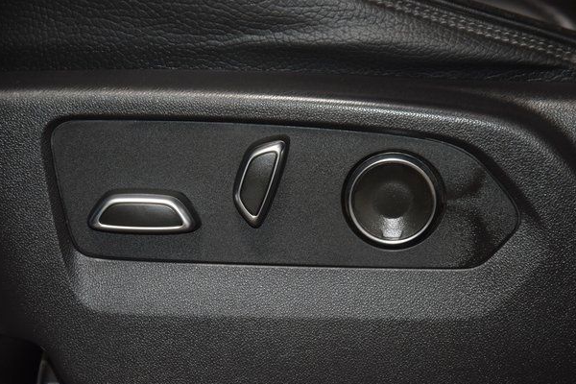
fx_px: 1792
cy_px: 204
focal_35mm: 112
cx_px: 301
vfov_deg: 12.2
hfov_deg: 18.3
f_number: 4.5
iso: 1800
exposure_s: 1/60
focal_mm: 70
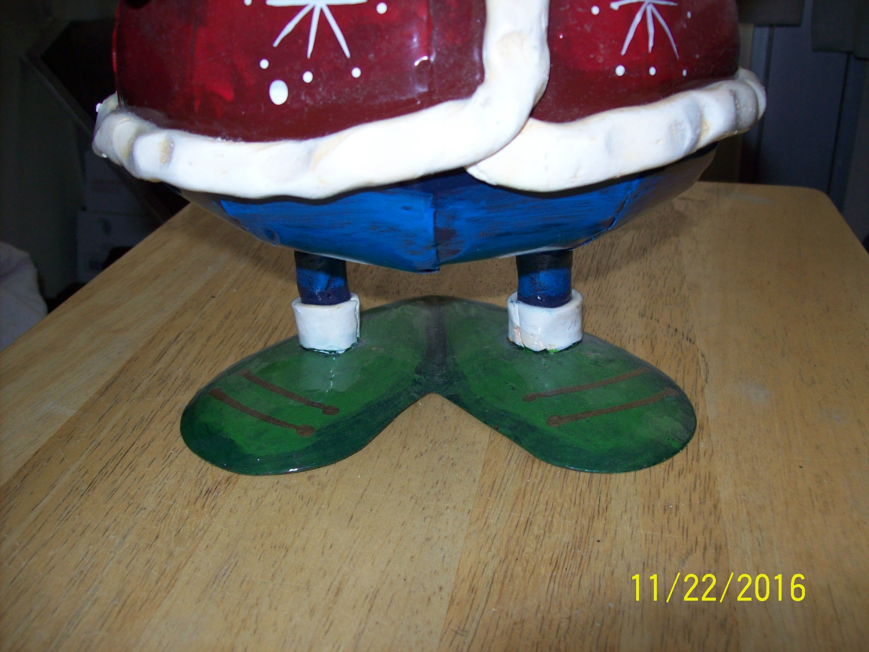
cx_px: 434
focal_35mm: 36
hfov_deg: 51.4
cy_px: 326
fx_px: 904
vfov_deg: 39.7
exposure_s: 1/64
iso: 80
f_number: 2.7
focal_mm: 6
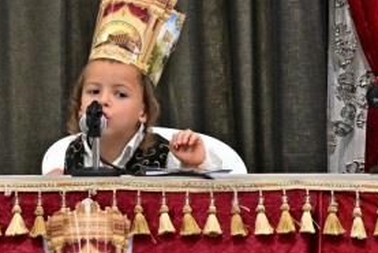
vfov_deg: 2.1
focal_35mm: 665
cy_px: 247
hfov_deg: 3.1
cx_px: -203
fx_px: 6986
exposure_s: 1/200
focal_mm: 120
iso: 1000
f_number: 4
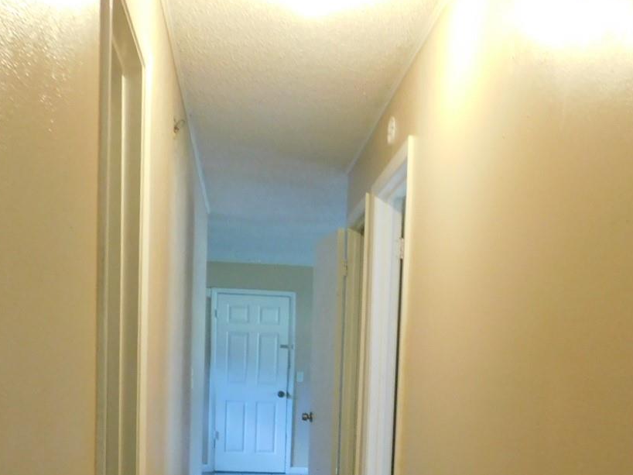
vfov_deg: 30.3
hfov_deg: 42.0
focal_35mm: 45
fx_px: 823
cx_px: 354
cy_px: 456
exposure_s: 1/20
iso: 400
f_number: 3
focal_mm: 4
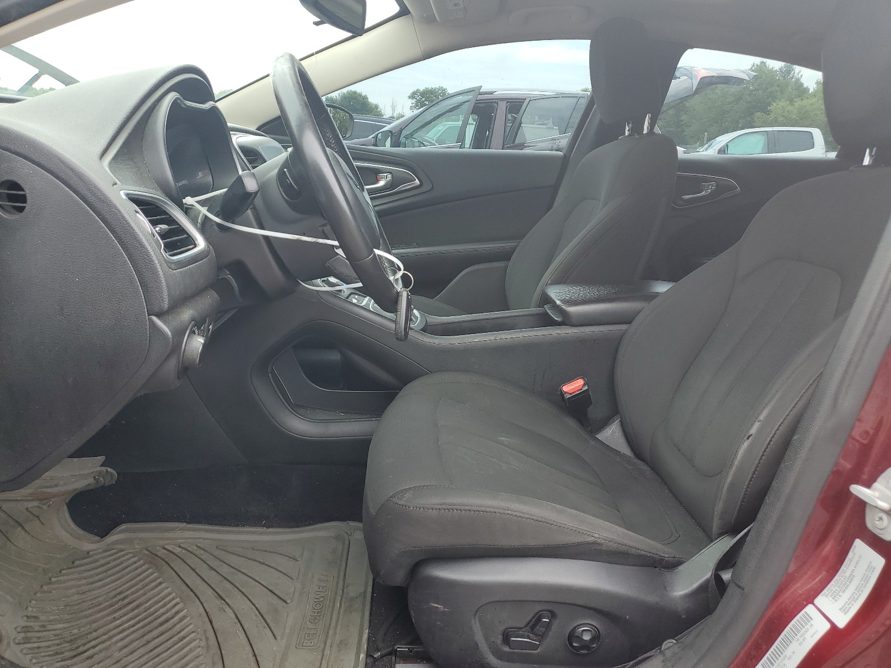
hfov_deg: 67.3
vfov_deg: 53.1
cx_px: 446
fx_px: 669
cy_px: 334
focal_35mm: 26
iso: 50
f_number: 1.5
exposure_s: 1/385
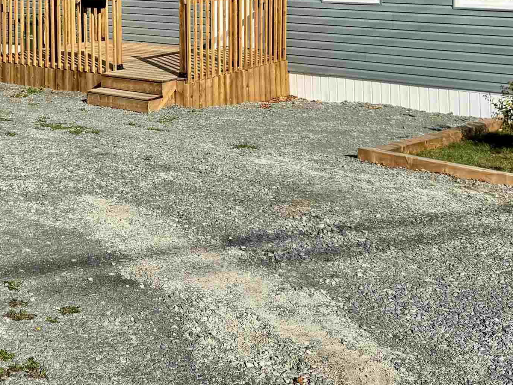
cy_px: -47
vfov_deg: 25.0
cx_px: 172
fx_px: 800
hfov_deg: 35.2
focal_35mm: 54
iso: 80
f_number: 1.78
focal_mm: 6.76
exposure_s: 1/5814
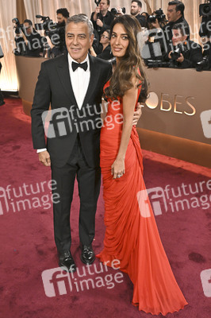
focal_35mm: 35
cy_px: 159
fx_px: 308
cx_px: 106
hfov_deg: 37.8
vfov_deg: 54.5
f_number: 5.6
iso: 2500
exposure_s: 1/320
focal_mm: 35
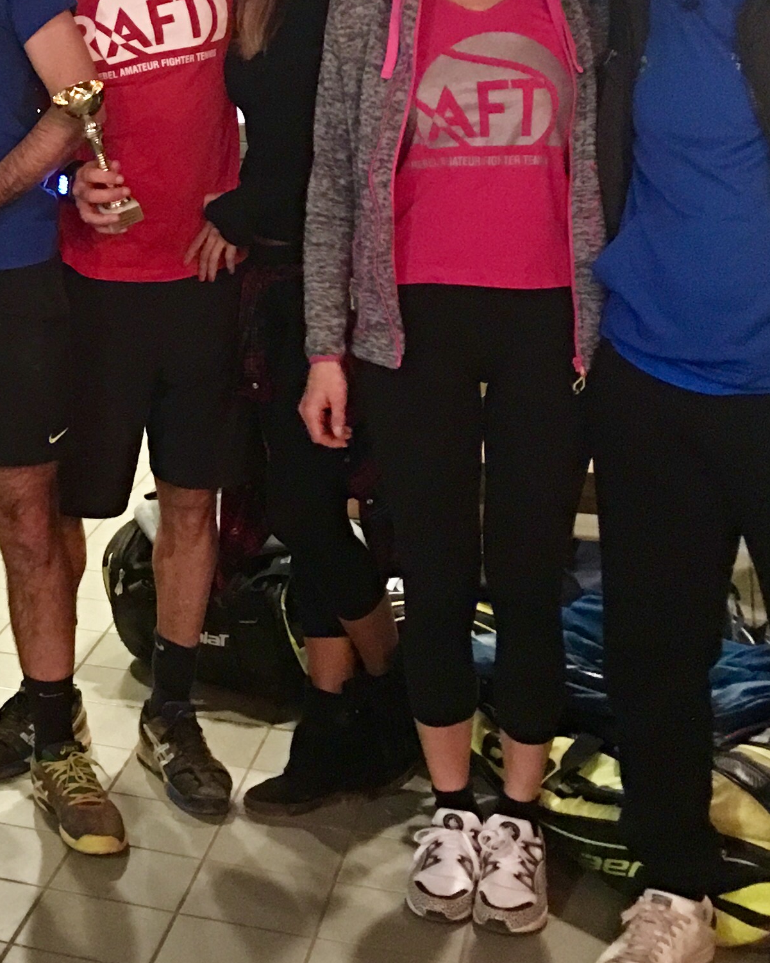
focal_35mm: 76
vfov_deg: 24.7
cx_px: -362
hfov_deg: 18.1
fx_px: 2166
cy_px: 223
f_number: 2.2
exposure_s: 1/4
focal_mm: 4.15
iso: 125
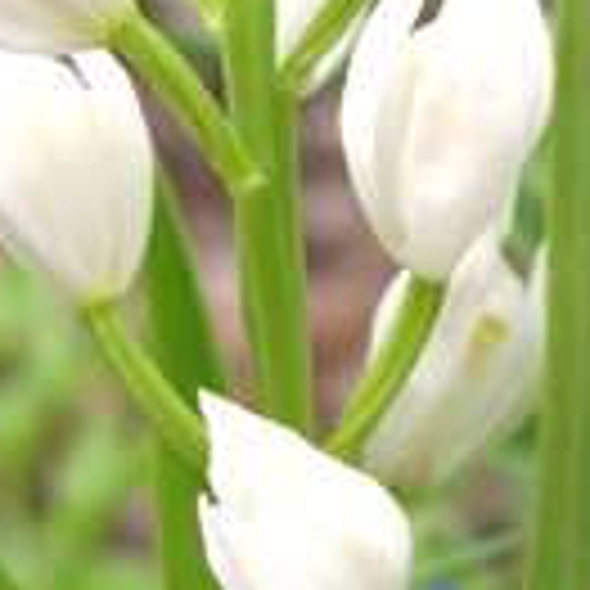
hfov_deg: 12.7
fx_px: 2642
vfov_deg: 12.7
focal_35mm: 137
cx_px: 306
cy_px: 101
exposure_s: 1/316
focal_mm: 8
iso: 100
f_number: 2.8
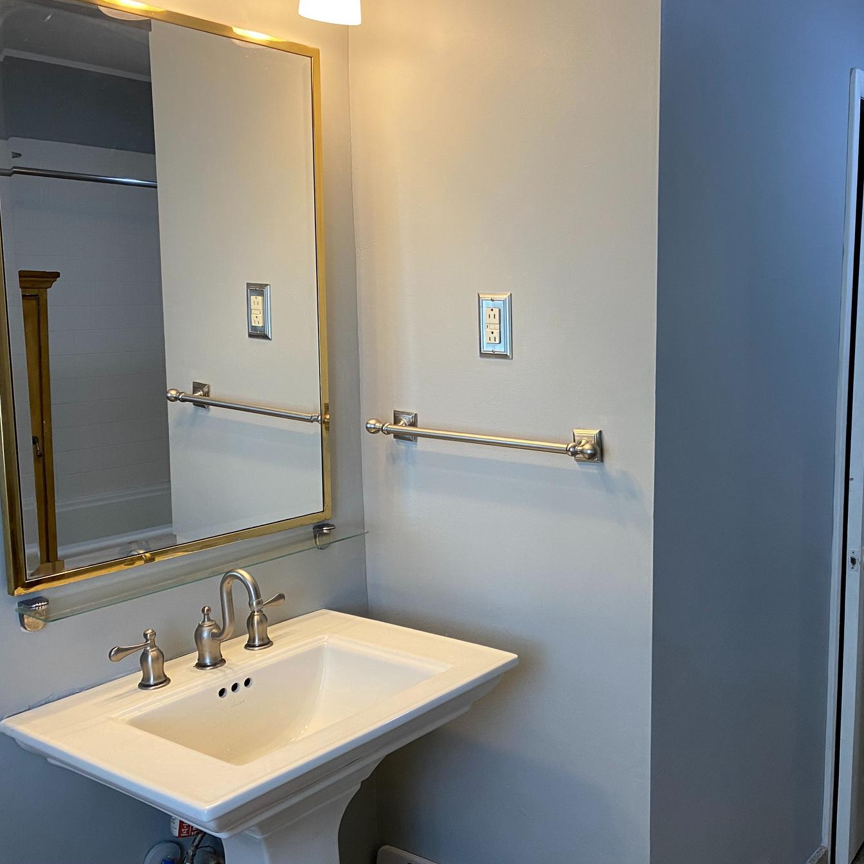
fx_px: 988
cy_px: 430
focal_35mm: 35
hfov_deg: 45.6
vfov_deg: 47.2
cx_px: 648
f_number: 1.8
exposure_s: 1/60
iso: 100
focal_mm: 4.25
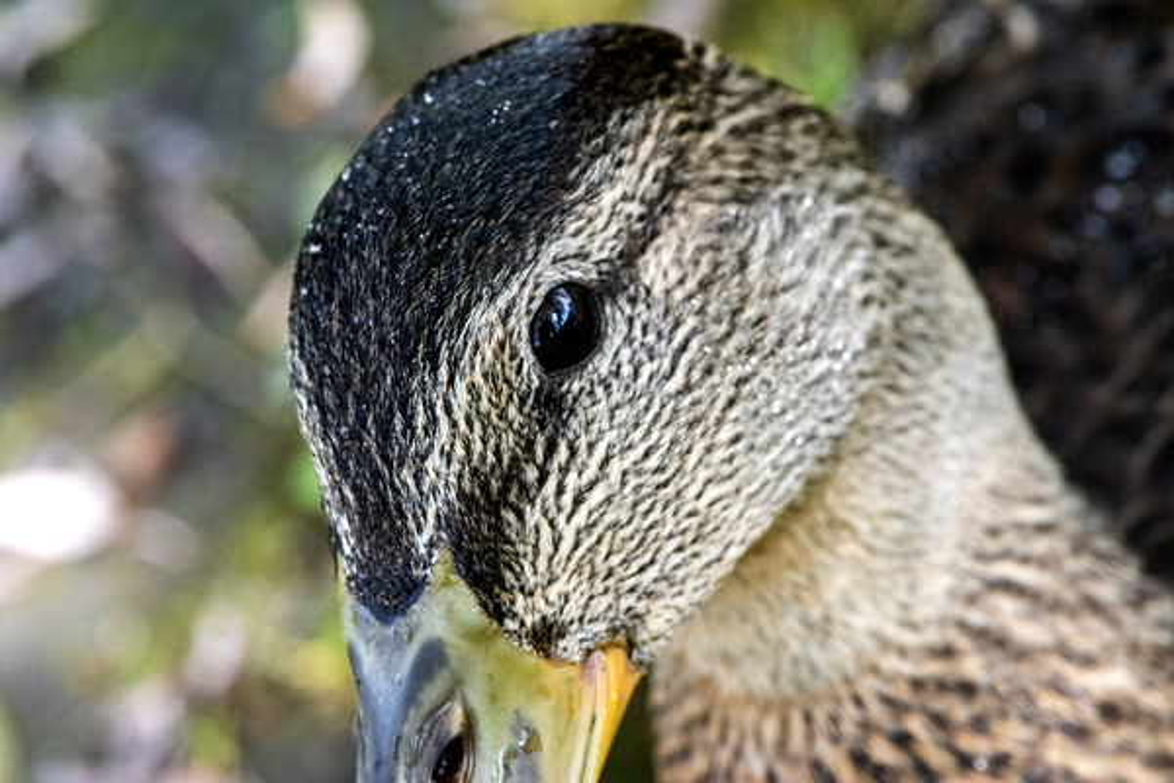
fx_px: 3424
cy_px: 392
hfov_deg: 19.5
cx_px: 587
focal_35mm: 105
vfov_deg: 13.0
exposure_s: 1/250
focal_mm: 105
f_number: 16
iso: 4500
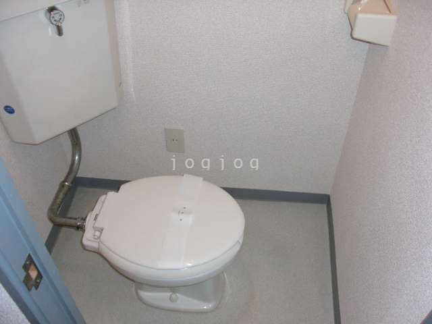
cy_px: 162
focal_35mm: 36
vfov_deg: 39.7
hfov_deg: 51.4
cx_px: 216
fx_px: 449
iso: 200
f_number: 2.8
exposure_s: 1/60
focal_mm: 6.3
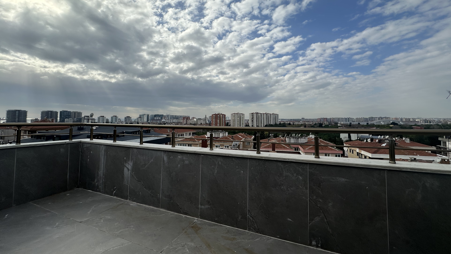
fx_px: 191
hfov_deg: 99.3
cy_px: 109
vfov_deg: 66.8
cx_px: 233
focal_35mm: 16
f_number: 2.2
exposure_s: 1/3125
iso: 50
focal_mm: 2.22
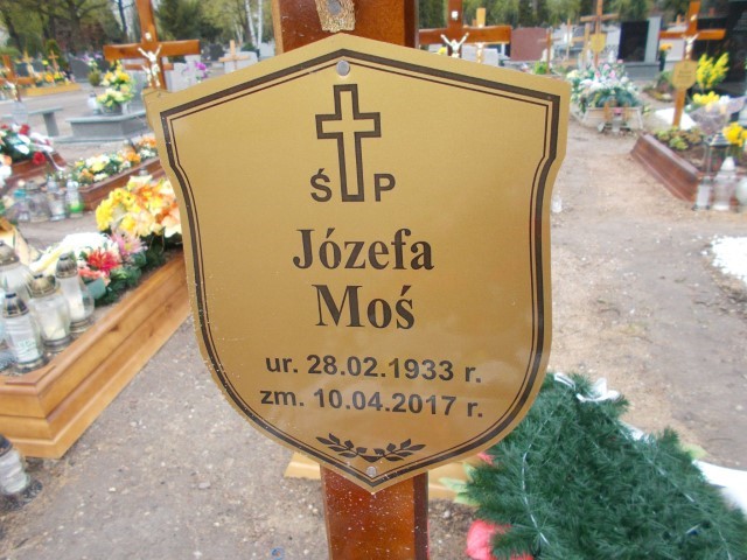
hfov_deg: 67.3
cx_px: 374
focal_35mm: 26
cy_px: 280
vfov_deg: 53.1
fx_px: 561
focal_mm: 4.6
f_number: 3.2
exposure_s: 1/250
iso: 160
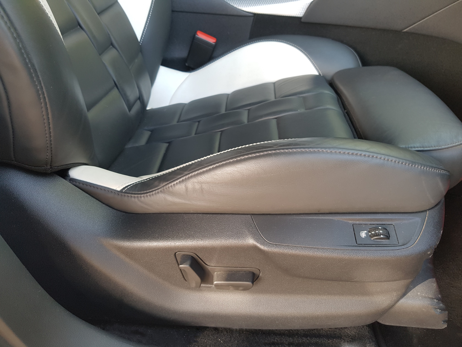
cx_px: 231
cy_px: 174
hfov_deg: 67.3
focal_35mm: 26
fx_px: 347
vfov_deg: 53.1
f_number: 1.7
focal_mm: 4.2
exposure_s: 1/50
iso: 80
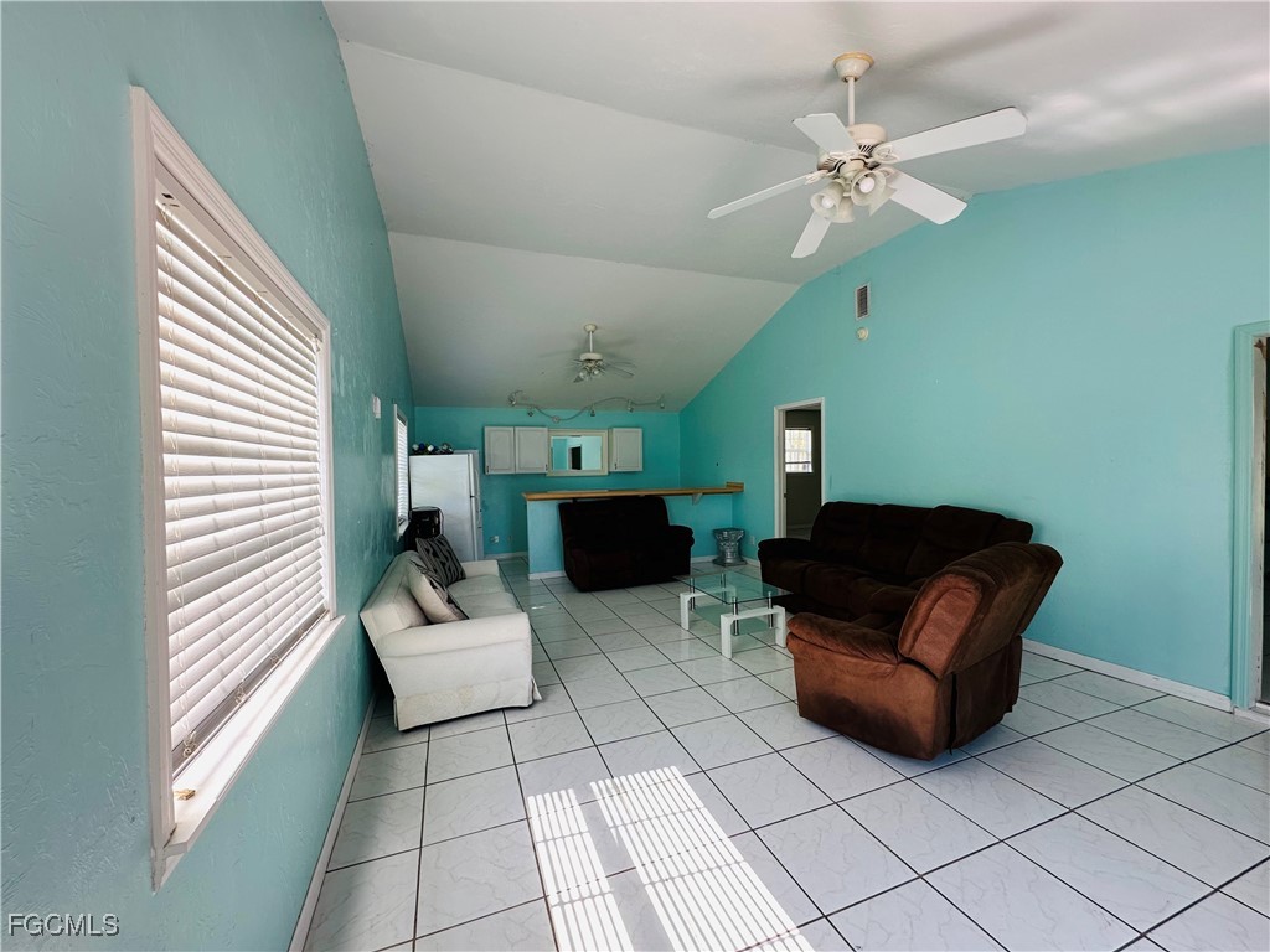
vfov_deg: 85.7
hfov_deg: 102.1
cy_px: 476
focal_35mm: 14
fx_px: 514
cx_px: 635
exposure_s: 1/99
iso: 100
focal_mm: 2.22
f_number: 2.2
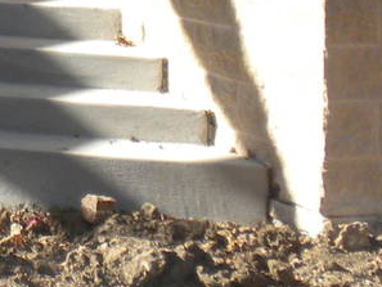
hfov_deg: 9.5
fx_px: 2197
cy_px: -211
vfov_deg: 7.3
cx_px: -300
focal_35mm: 199
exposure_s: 1/470
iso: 77
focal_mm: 6.6
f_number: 3.5
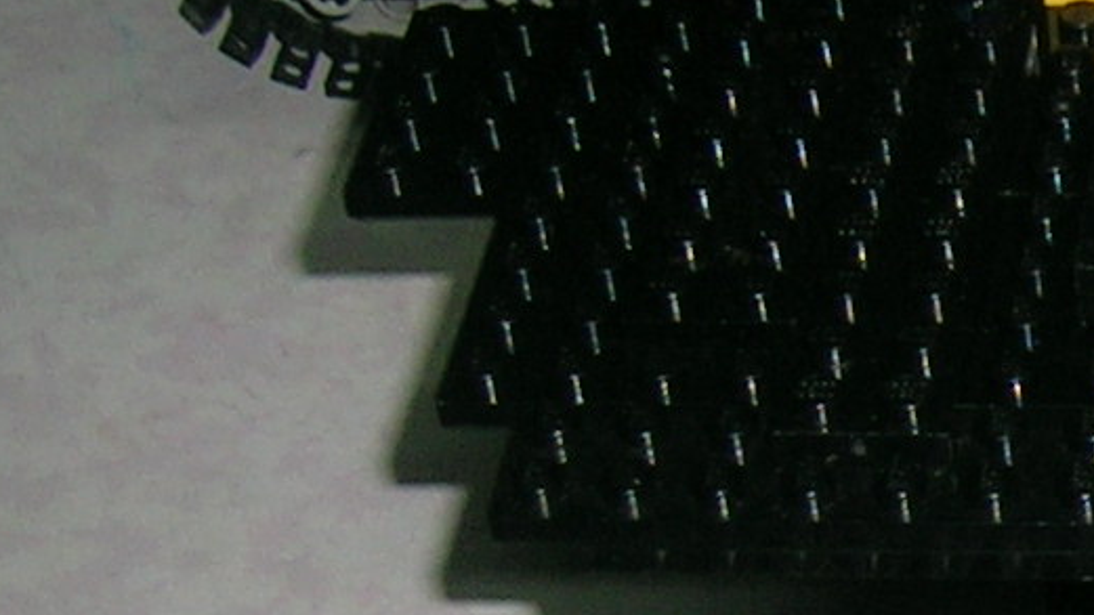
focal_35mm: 150
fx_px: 4351
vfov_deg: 7.9
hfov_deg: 13.3
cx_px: 1791
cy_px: 917
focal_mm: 5.4
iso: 50
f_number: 2.8
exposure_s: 1/60.1
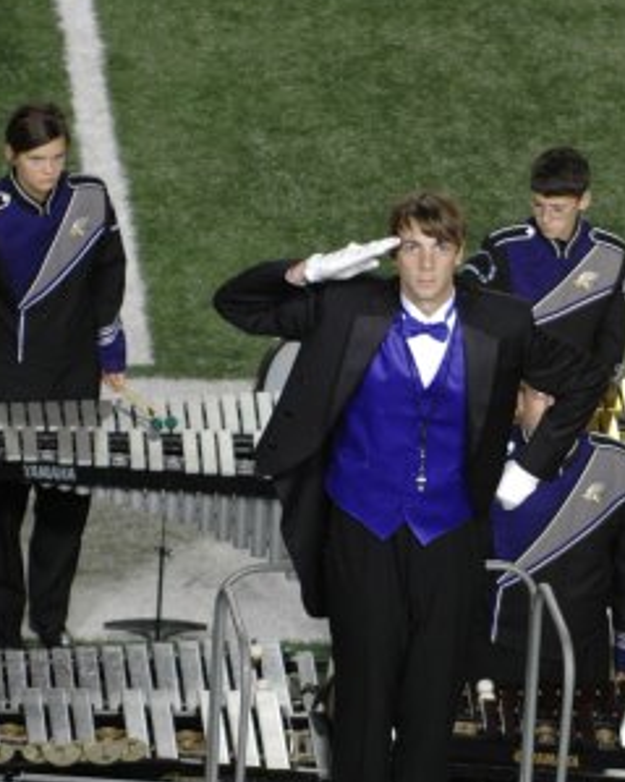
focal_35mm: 565
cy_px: 583
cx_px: 383
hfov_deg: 2.7
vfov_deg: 3.4
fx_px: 13071
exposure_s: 1/60
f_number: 2.8
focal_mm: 200
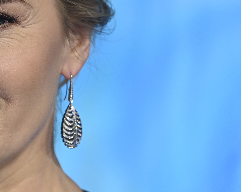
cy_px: 64
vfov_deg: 2.0
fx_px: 5463
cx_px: -43
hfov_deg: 2.5
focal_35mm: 766
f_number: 5.6
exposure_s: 1/640
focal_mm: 300
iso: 1600
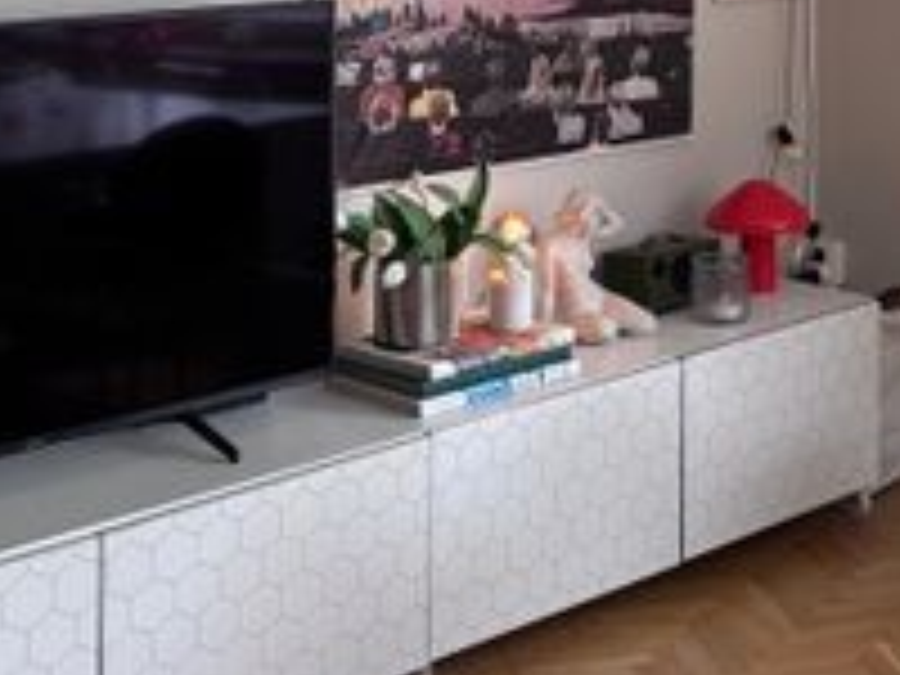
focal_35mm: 78
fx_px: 2028
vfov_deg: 17.9
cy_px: -144
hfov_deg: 24.3
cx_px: 801
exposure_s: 1/115
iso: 125
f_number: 1.6
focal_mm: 5.96
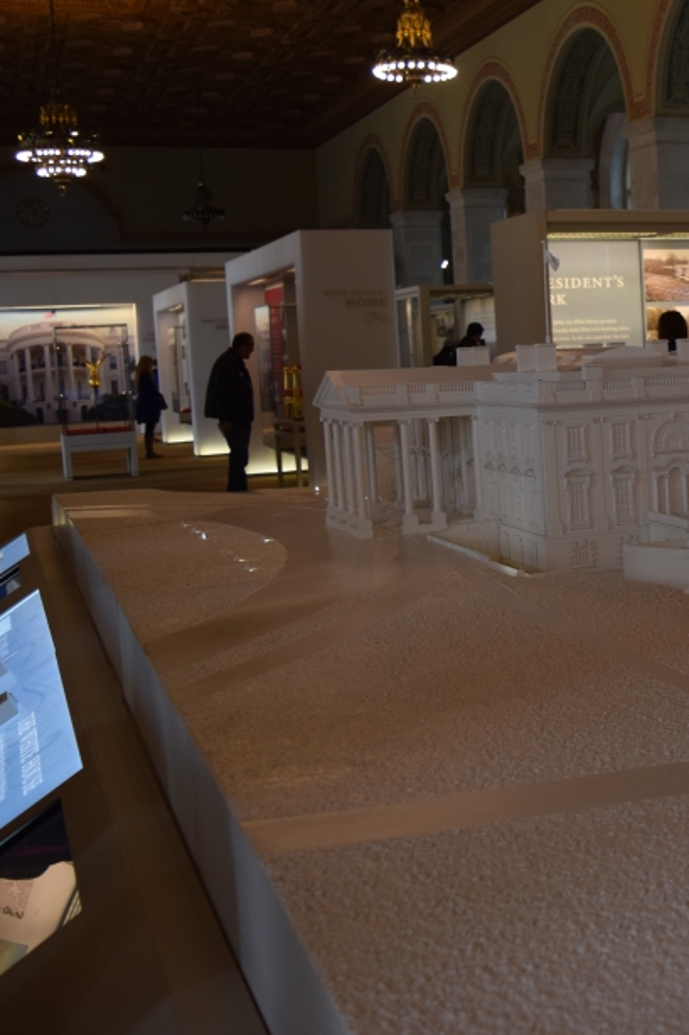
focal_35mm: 50
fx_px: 1436
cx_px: 797
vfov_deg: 39.6
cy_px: 469
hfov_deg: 24.7
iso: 560
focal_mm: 20
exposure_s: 1/60
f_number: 4
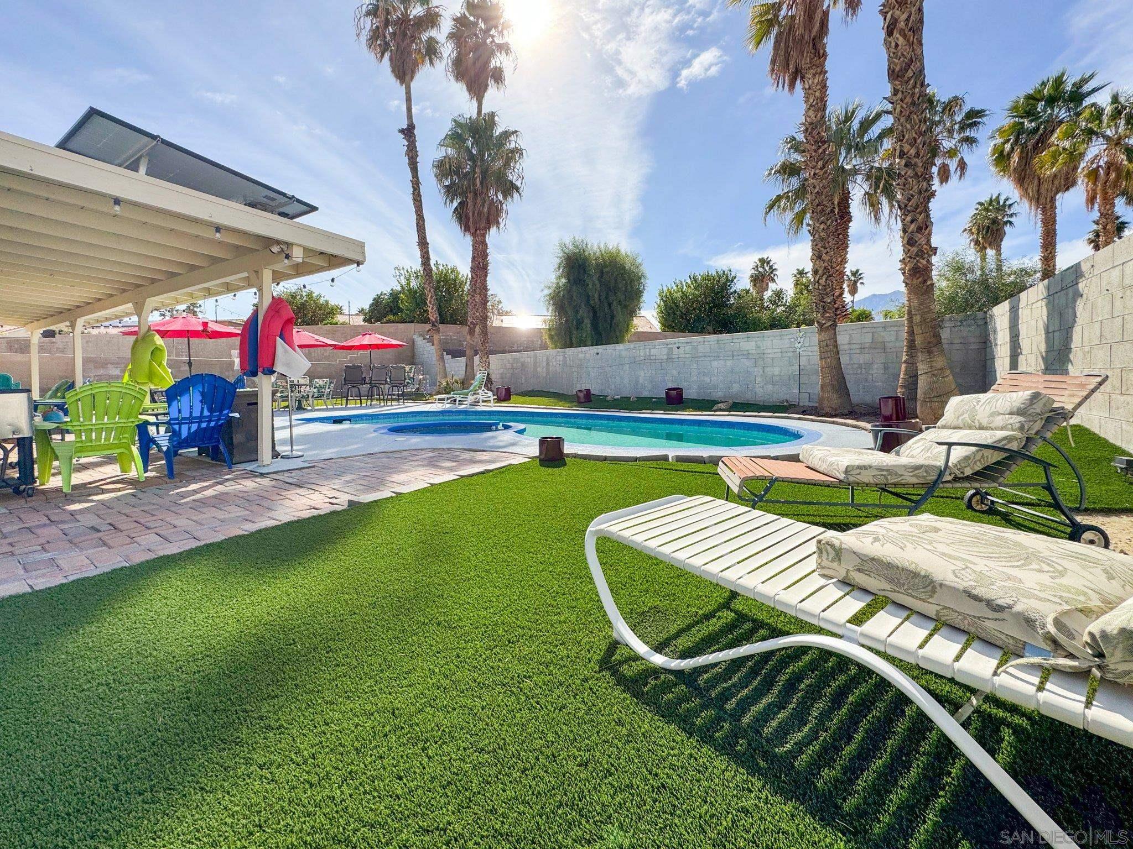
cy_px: 424
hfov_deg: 102.1
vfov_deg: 85.7
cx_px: 566
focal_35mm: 14
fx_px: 458
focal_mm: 2.22
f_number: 2.2
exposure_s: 1/2415
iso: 40
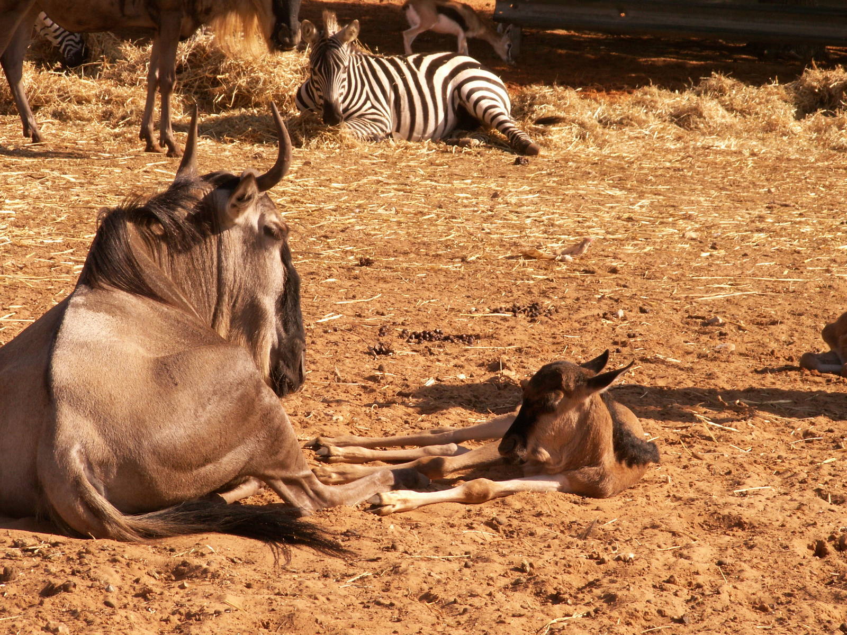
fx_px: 3793
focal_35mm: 155
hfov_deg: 12.7
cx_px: 424
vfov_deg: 9.6
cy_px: 318
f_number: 8
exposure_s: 1/125
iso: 50
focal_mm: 25.41
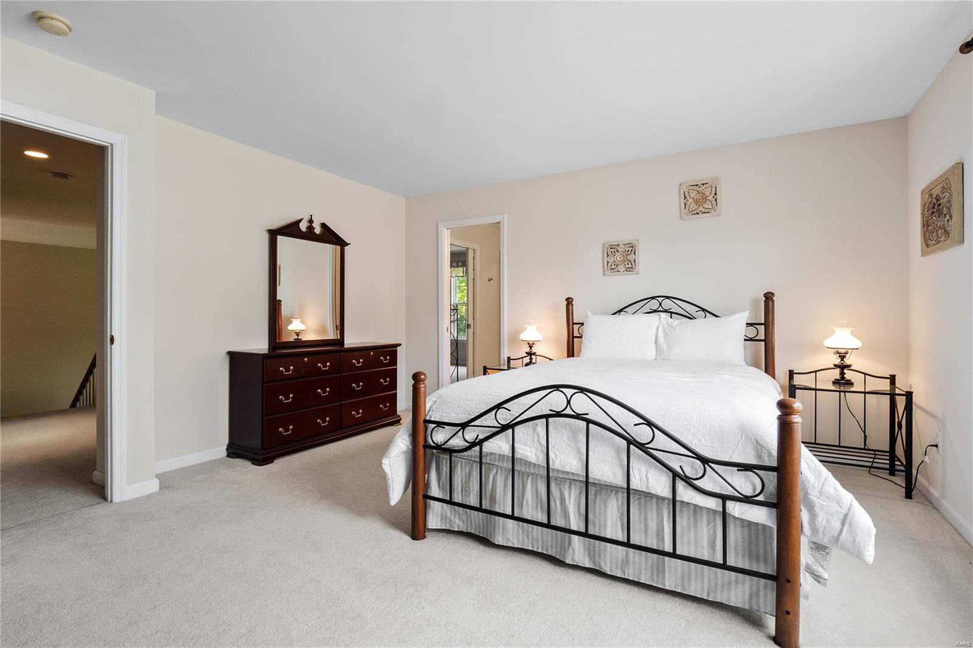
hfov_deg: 96.7
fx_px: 432
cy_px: 324
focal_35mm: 16
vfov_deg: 73.7
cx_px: 486
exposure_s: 1/15
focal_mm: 8
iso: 400
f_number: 8
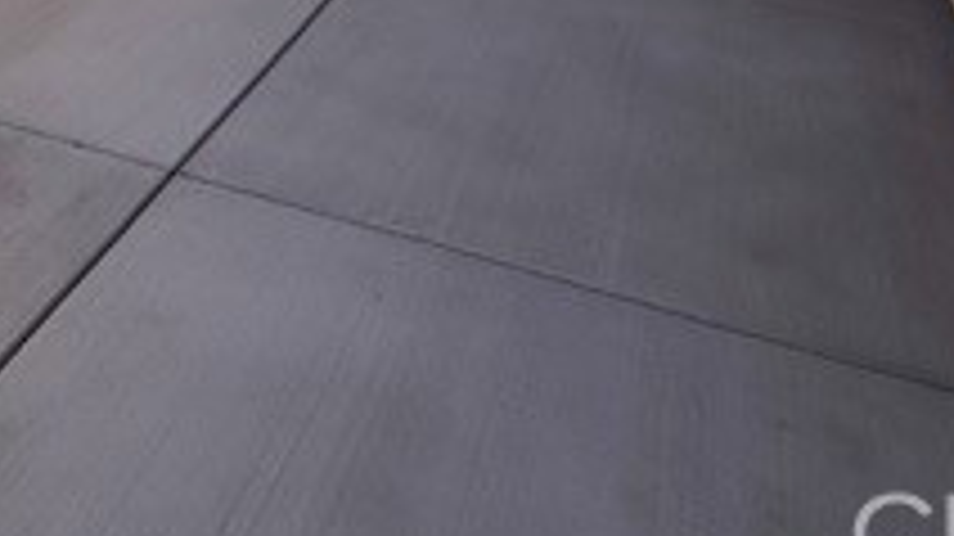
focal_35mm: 46
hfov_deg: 41.8
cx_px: 140
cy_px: -482
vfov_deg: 18.7
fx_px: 1163
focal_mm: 2.22
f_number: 2.2
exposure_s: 1/2985
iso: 50
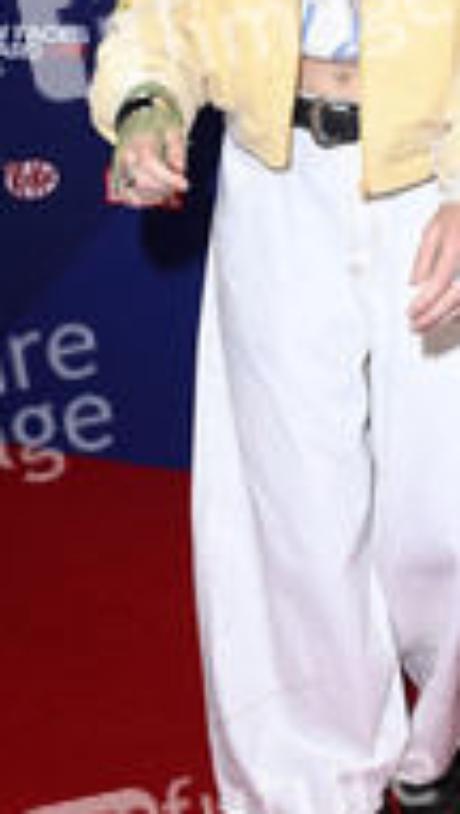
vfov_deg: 29.7
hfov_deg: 17.2
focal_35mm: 70
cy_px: 213
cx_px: 358
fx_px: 1512
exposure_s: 1/250
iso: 640
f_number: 5.6
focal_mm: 32
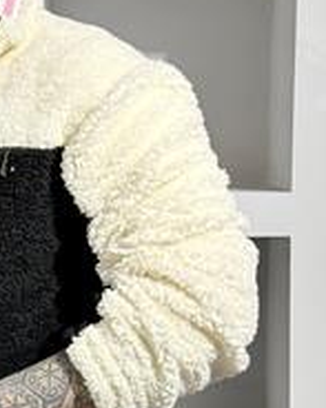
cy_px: 237
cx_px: -27
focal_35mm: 119
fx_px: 1436
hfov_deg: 12.7
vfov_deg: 16.2
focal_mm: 6.76
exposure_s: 1/100
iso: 80
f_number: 1.78
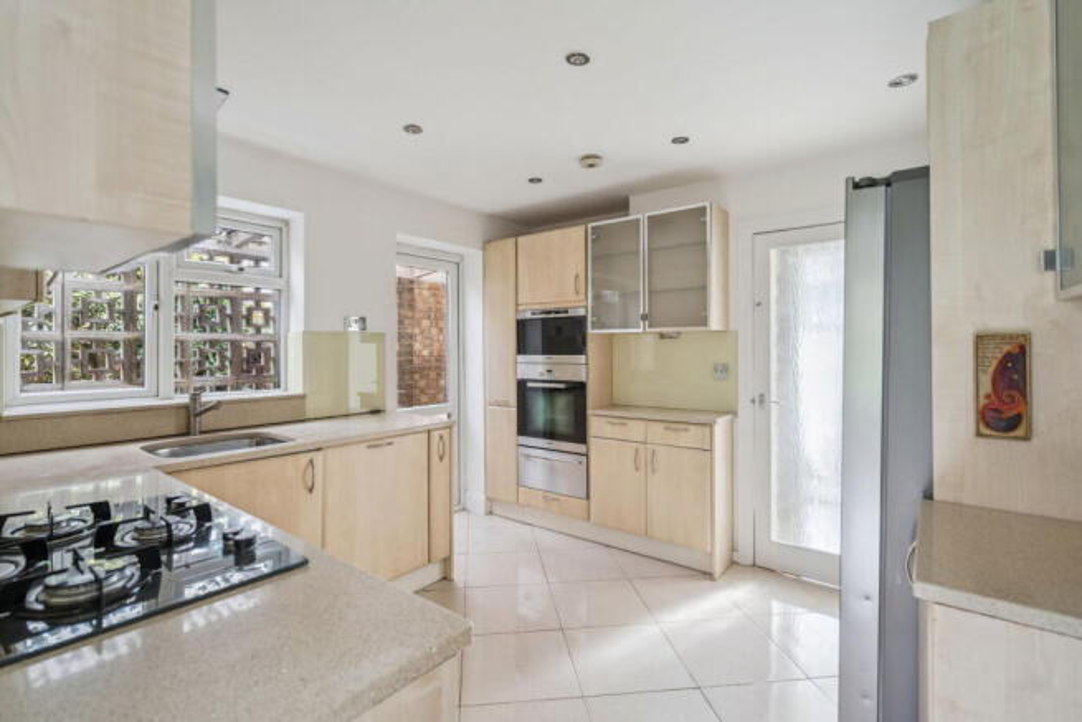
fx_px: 481
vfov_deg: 73.8
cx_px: 541
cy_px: 361
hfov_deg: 96.7
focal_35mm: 16
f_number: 4
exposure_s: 1/13
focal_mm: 16
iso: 320
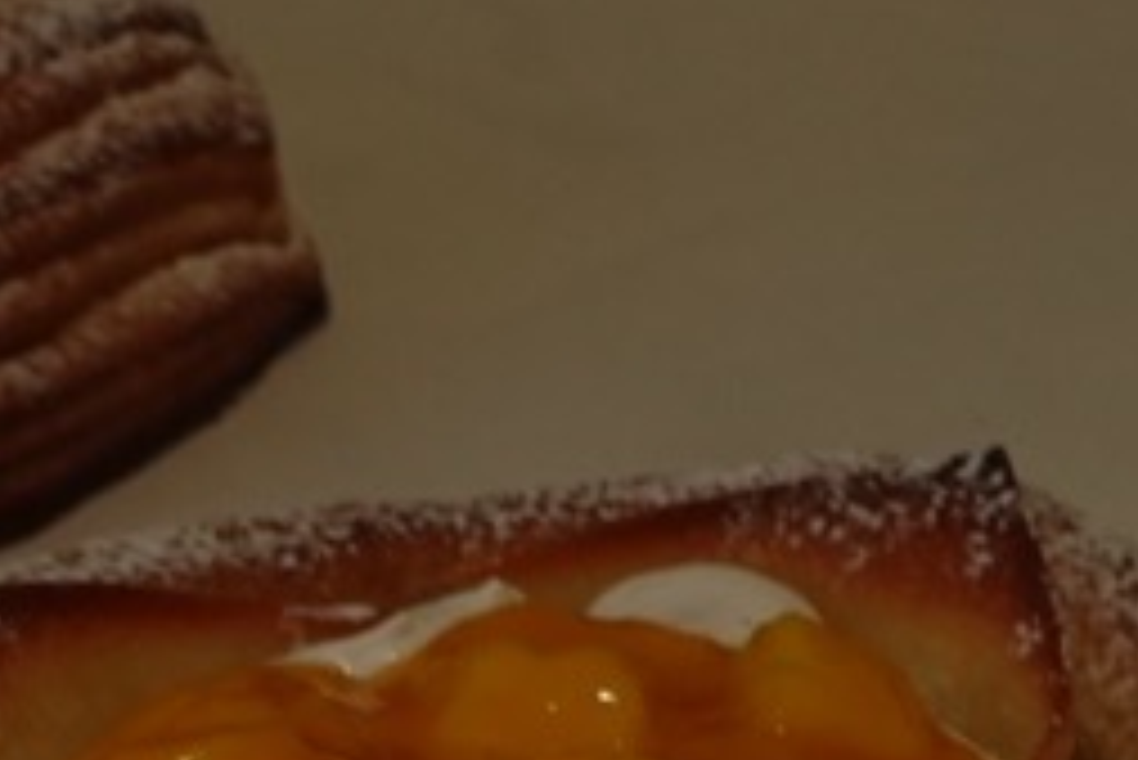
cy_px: 2127
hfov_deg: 5.1
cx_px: -868
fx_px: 12588
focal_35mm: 398
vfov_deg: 3.4
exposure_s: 1/200
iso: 125
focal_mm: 23.46
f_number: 4
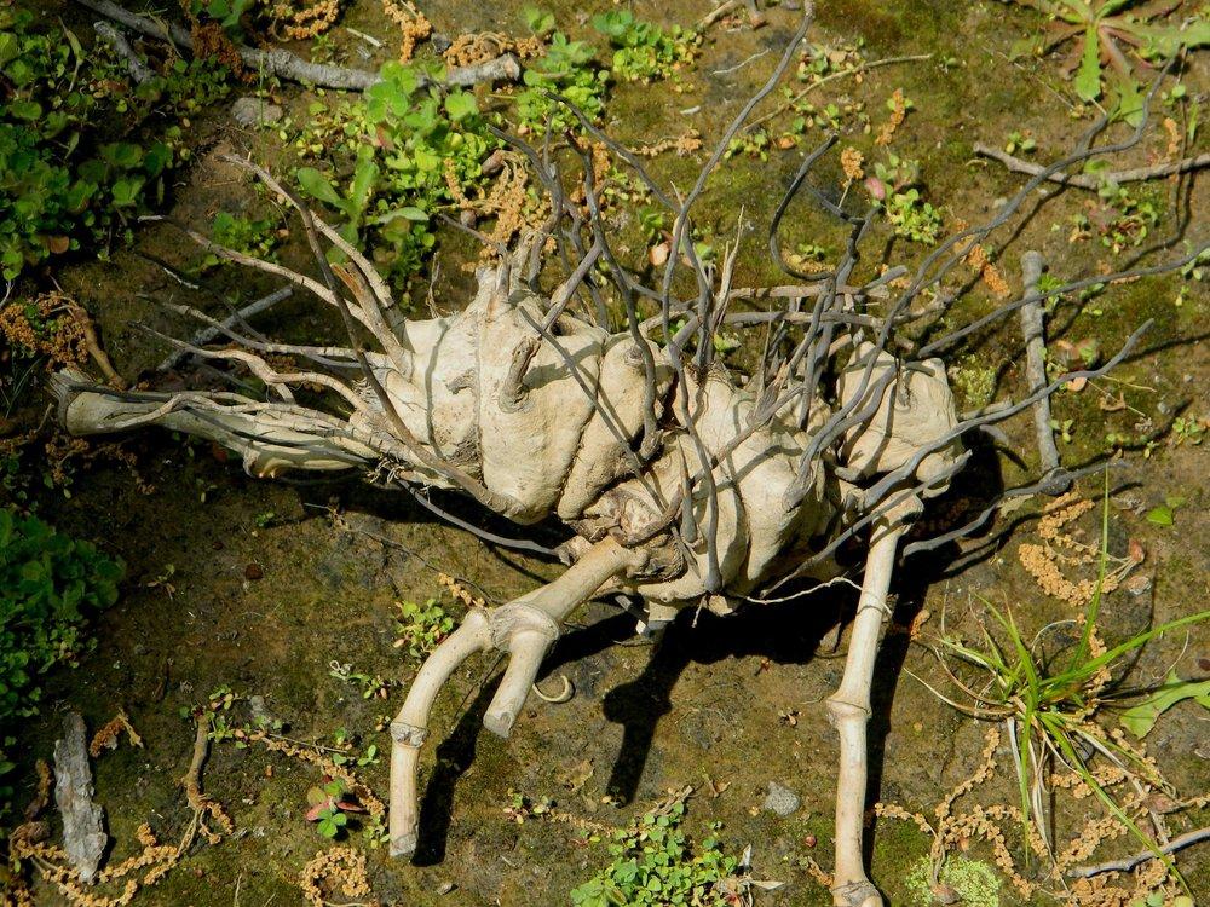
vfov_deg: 14.4
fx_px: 3600
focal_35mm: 103
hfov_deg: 19.1
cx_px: 605
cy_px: 454
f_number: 4.5
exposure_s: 1/500
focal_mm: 18.6
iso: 110
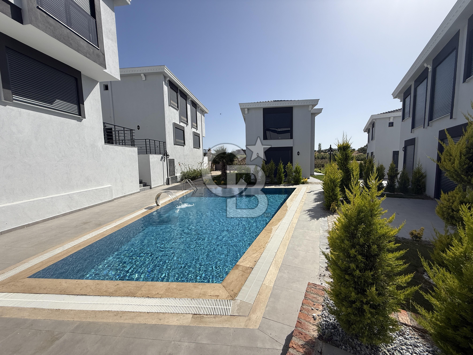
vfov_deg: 85.7
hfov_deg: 102.1
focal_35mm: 14
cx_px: 236
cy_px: 178
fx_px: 191
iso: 50
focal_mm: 2.22
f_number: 2.2
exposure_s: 1/3289
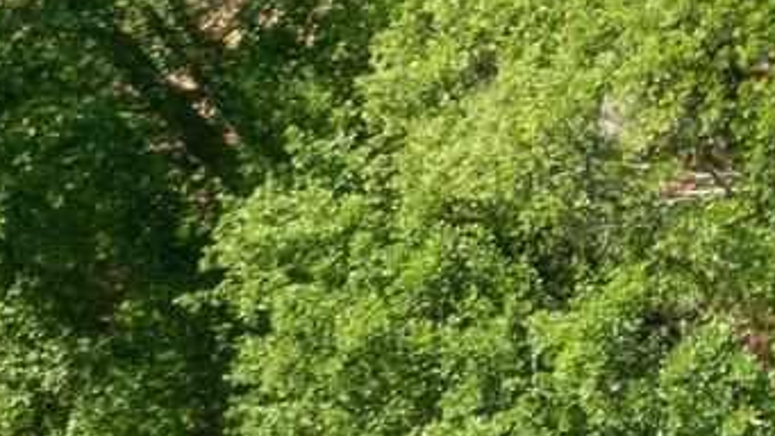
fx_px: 3227
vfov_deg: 7.3
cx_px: 1895
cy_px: -539
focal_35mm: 157
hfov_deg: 11.3
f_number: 5
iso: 100
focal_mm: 12.29
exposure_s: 1/30
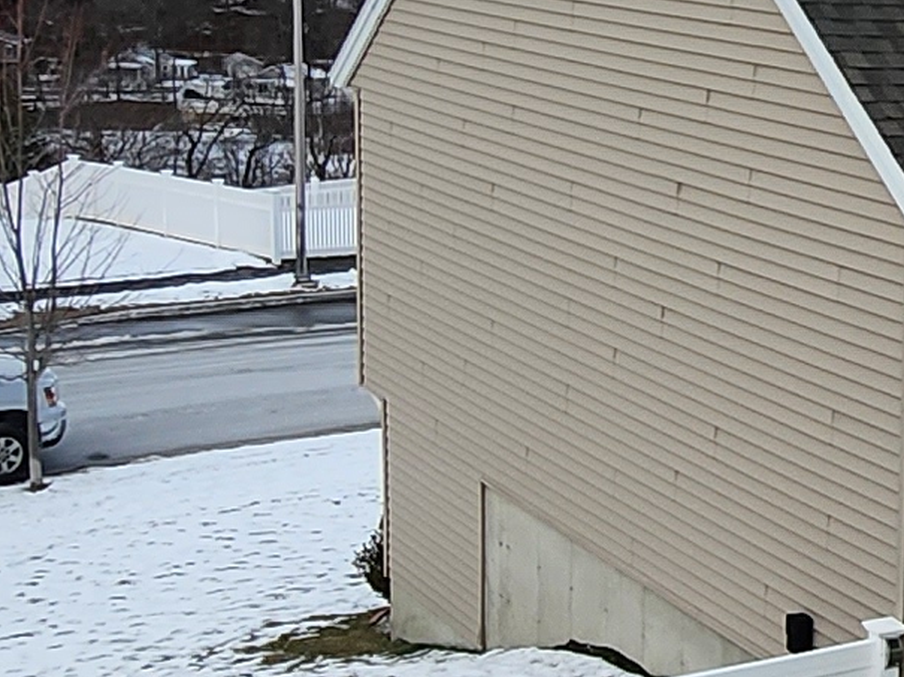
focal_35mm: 86
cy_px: 321
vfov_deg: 17.1
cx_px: 1074
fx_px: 2245
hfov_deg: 21.2
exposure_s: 1/512
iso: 32
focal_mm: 1.74
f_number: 2.2
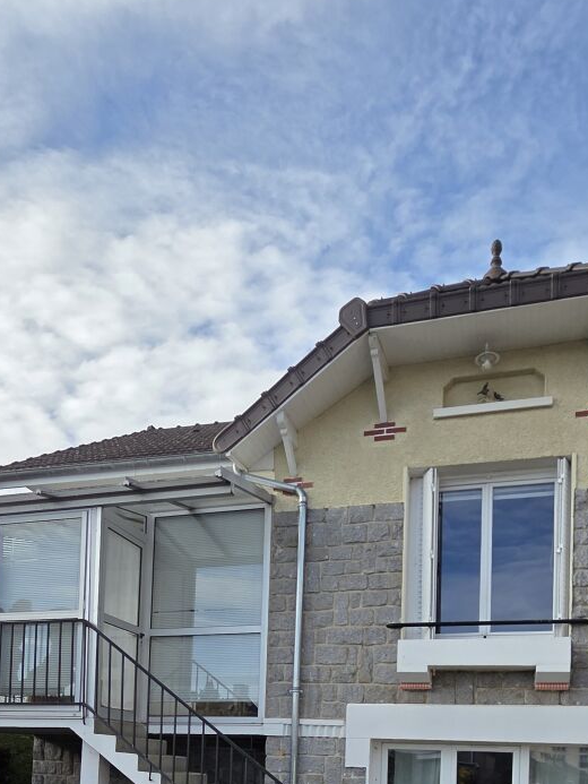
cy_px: 744
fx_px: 611
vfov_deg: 54.3
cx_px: 328
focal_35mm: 27
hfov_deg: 51.3
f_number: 2.2
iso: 50
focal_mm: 2.2
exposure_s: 1/1567
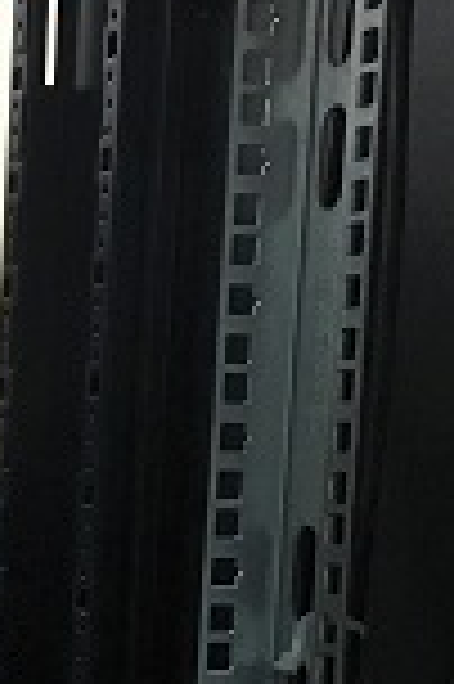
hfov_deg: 10.0
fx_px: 2503
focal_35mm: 132
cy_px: 882
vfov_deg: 14.9
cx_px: -288
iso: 160
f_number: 2.2
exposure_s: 1/33
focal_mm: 4.15
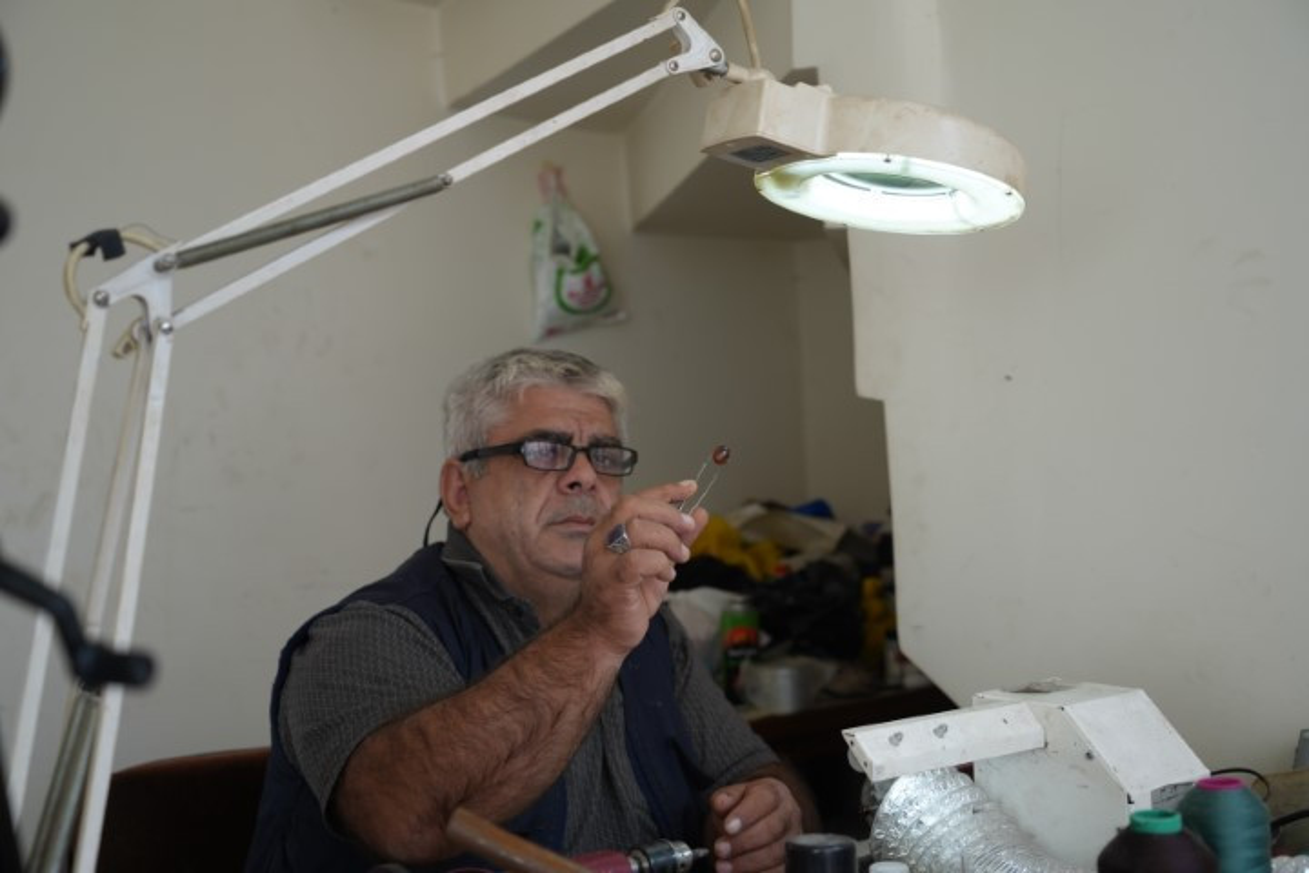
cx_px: 654
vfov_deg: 30.5
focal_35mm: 44
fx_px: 1600
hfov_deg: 44.5
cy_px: 436
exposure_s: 1/200
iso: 250
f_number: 4
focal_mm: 44
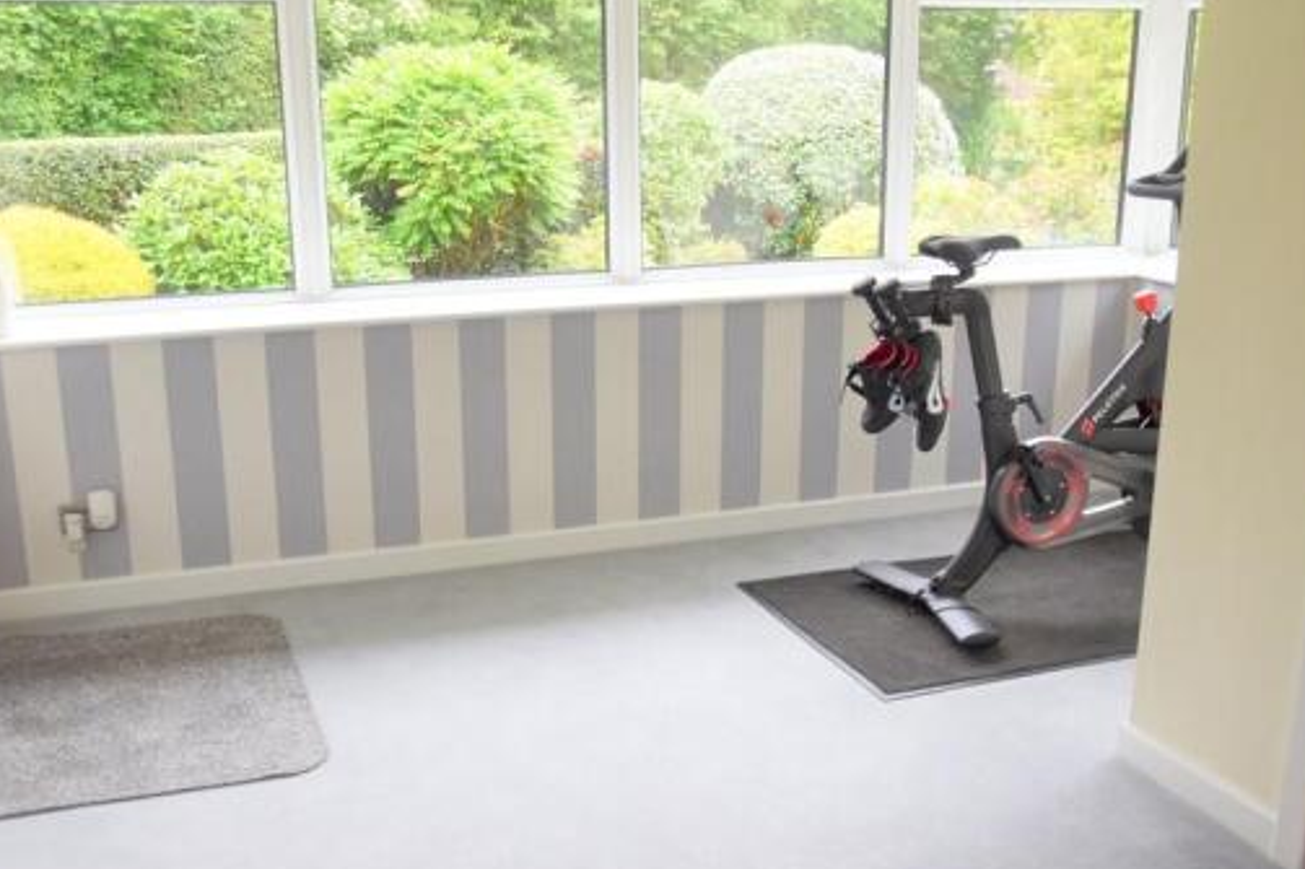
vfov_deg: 31.1
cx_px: 616
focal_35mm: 43
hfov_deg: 45.4
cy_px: 479
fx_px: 1558
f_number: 3.5
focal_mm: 22
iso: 500
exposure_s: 1/250
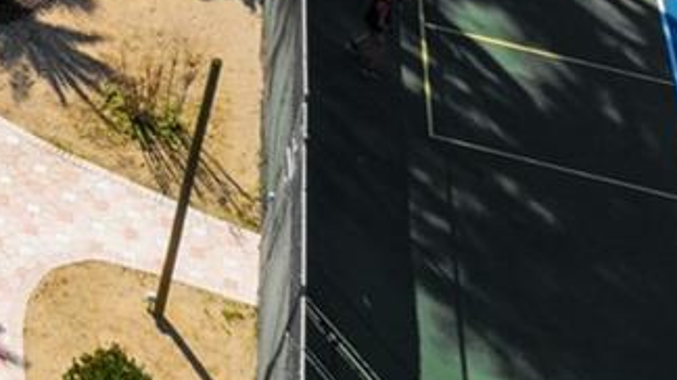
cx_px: -713
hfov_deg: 14.2
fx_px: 2225
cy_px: -490
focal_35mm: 124
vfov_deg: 8.9
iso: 100
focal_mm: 8.8
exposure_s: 1/500
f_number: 5.6
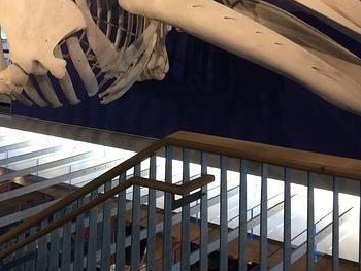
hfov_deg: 35.8
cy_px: 35
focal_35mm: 53
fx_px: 553
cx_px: 121
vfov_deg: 26.8
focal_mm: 4.15
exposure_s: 1/30
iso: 64
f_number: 2.2
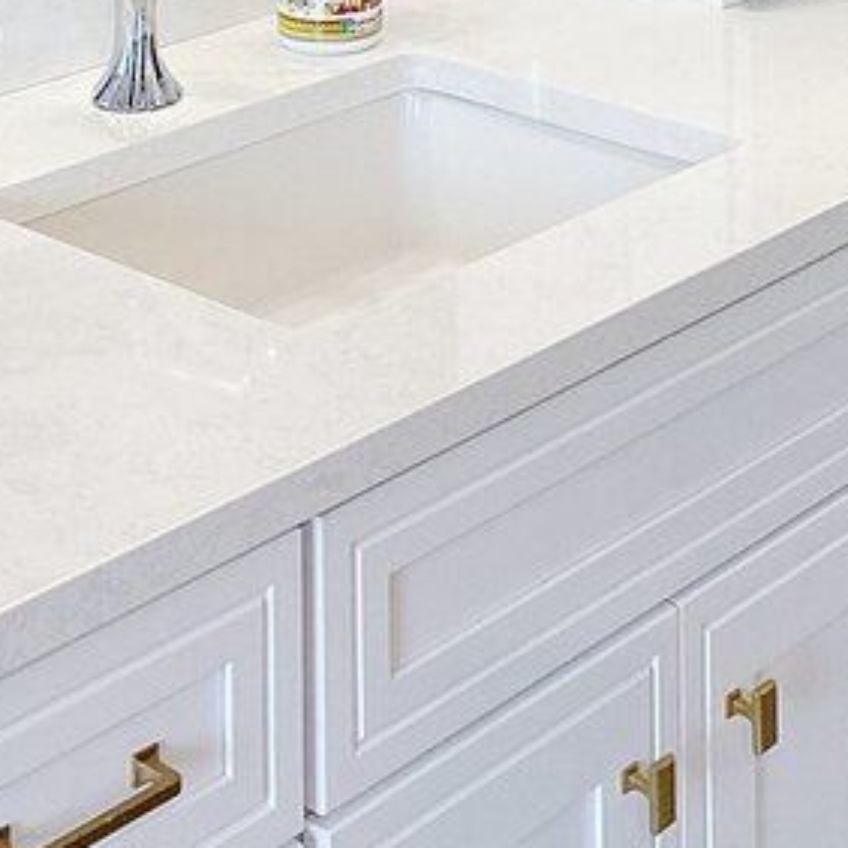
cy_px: -556
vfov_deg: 17.2
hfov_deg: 19.9
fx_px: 2411
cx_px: 508
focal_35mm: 87
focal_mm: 4.25
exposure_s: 1/120
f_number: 1.8
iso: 100
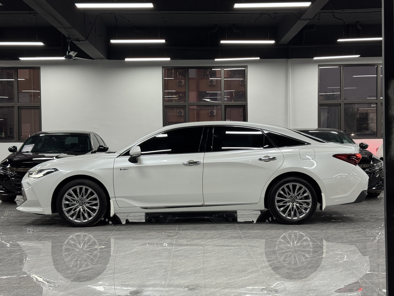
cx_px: 197
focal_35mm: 48
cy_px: 148
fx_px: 546
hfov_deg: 39.7
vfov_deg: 30.3
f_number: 1.78
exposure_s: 1/50
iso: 64
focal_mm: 6.76
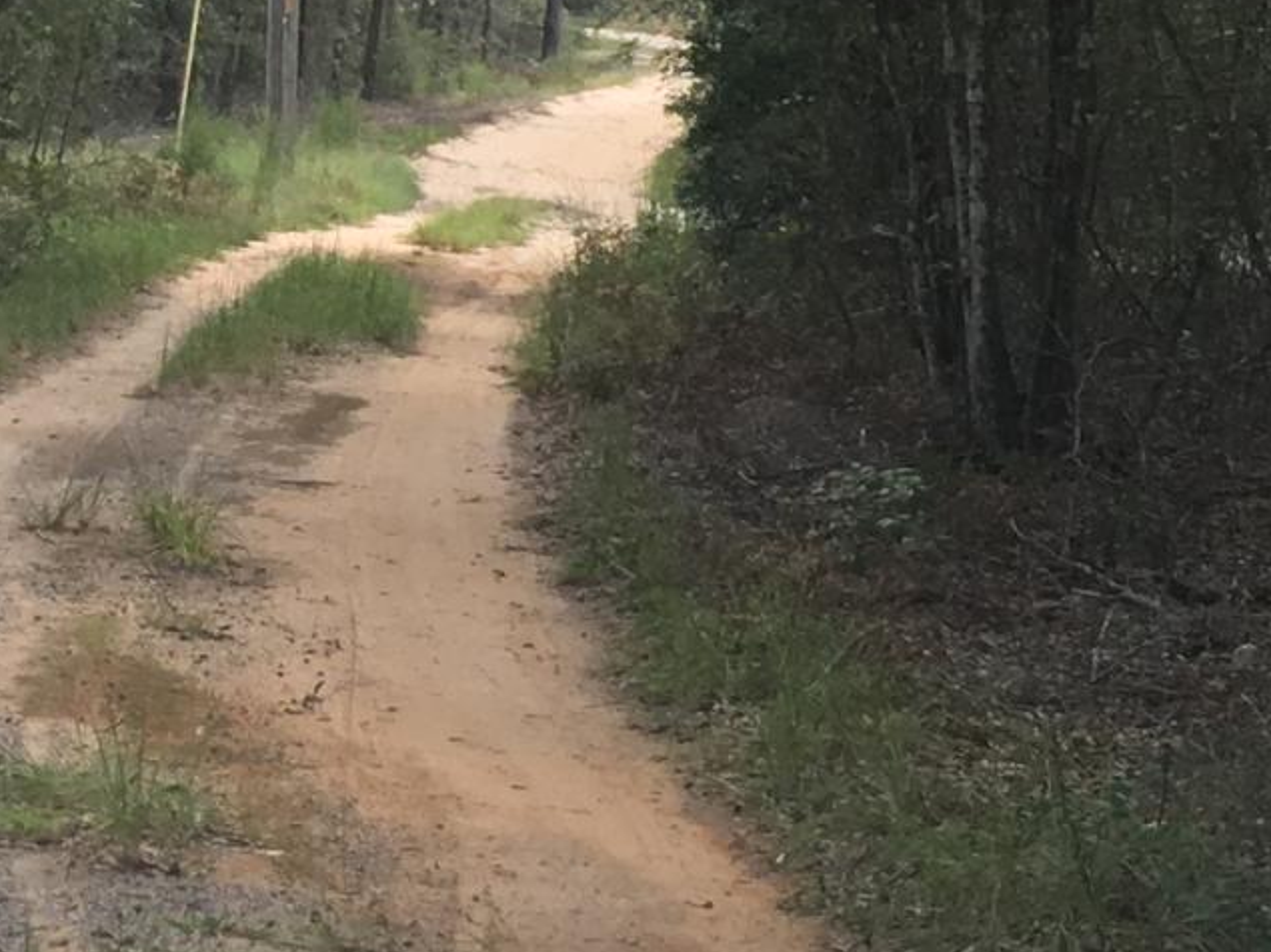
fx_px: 5029
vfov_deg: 10.8
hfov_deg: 14.3
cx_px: 144
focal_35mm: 137
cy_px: 114
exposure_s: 1/120
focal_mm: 4.15
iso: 40
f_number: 2.2
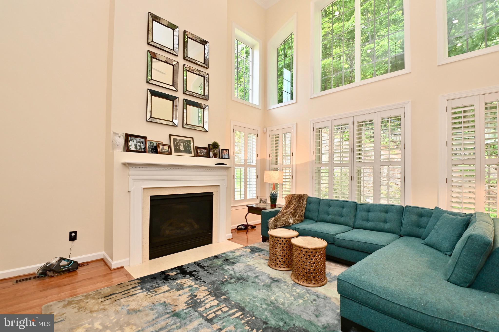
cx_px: 250
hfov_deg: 100.4
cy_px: 166
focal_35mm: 15
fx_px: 208
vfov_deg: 77.3
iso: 200
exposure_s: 1/25
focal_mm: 10
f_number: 7.1
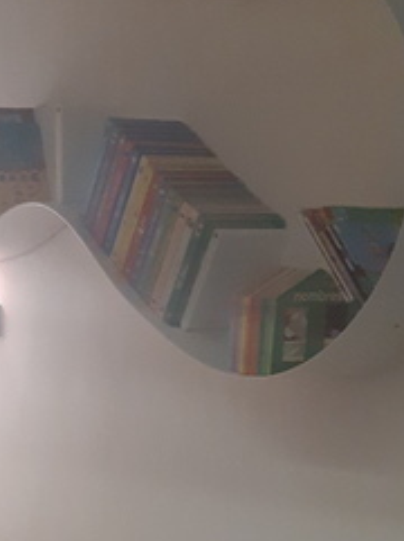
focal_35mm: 83
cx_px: -153
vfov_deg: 22.4
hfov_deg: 16.5
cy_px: 579
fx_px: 1295
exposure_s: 1/50
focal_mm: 3.93
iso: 250
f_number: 1.7
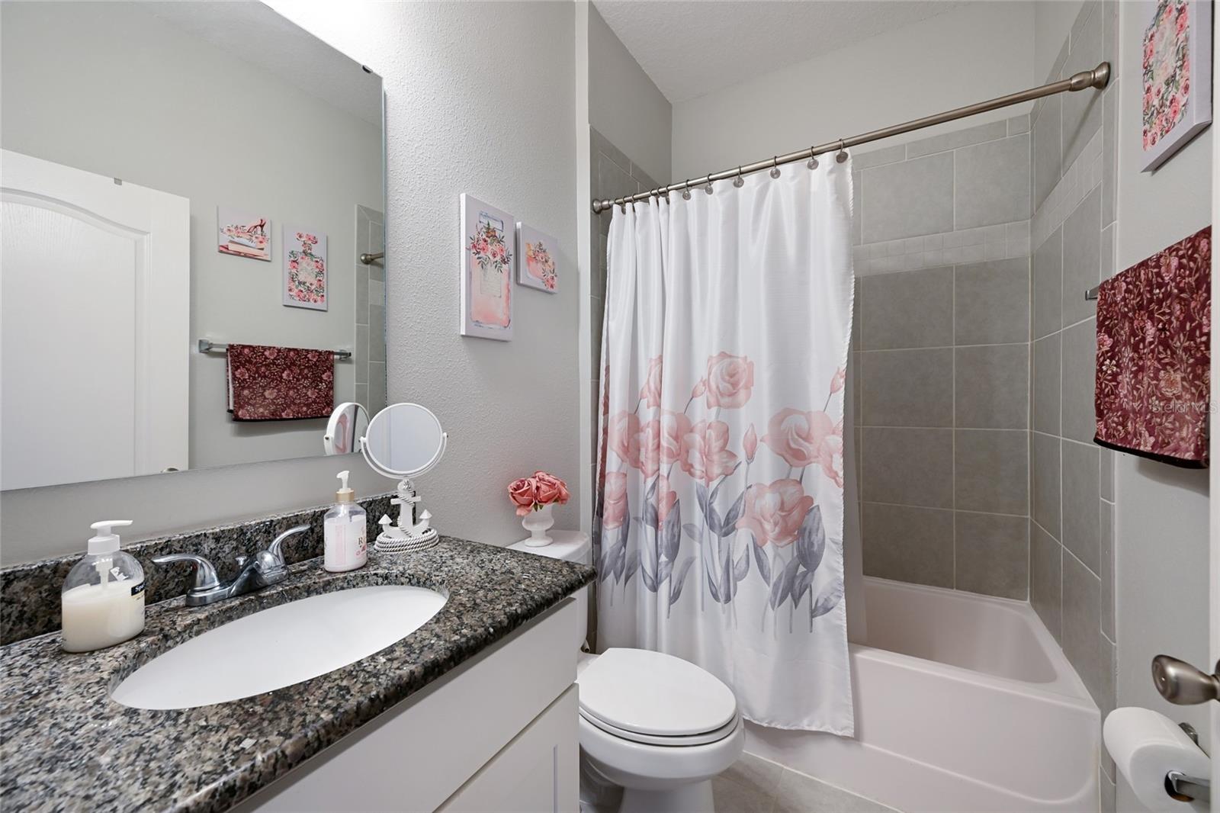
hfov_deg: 104.3
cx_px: 610
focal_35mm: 14
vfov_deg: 81.2
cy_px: 406
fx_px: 474
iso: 800
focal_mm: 14
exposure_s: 1/20
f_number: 8
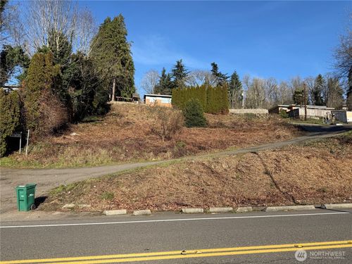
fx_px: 244
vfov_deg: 56.8
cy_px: 132
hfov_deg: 71.6
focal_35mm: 24
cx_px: 176
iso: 80
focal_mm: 6.76
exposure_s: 1/3021
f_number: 1.78
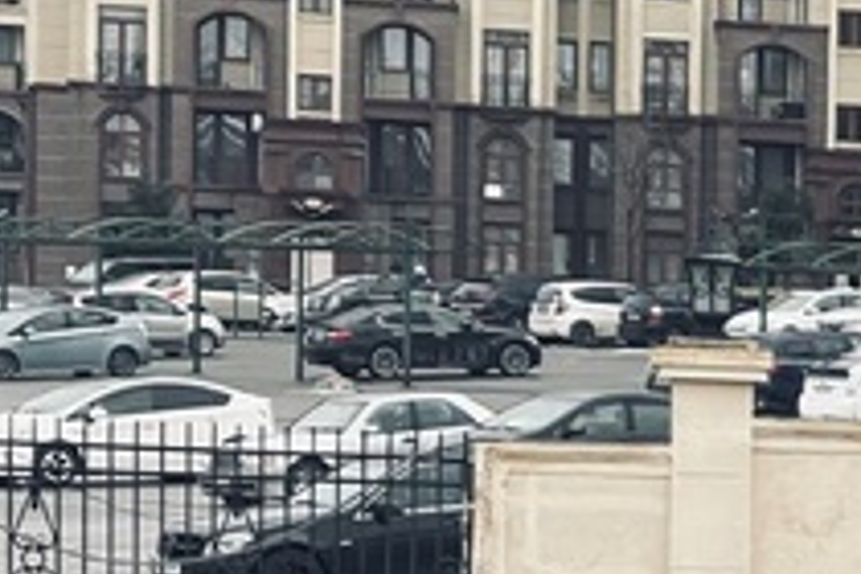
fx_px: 6050
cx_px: 1554
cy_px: 898
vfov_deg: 5.4
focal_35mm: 253
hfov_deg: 7.9
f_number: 2.2
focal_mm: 7.5
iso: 40
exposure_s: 1/121
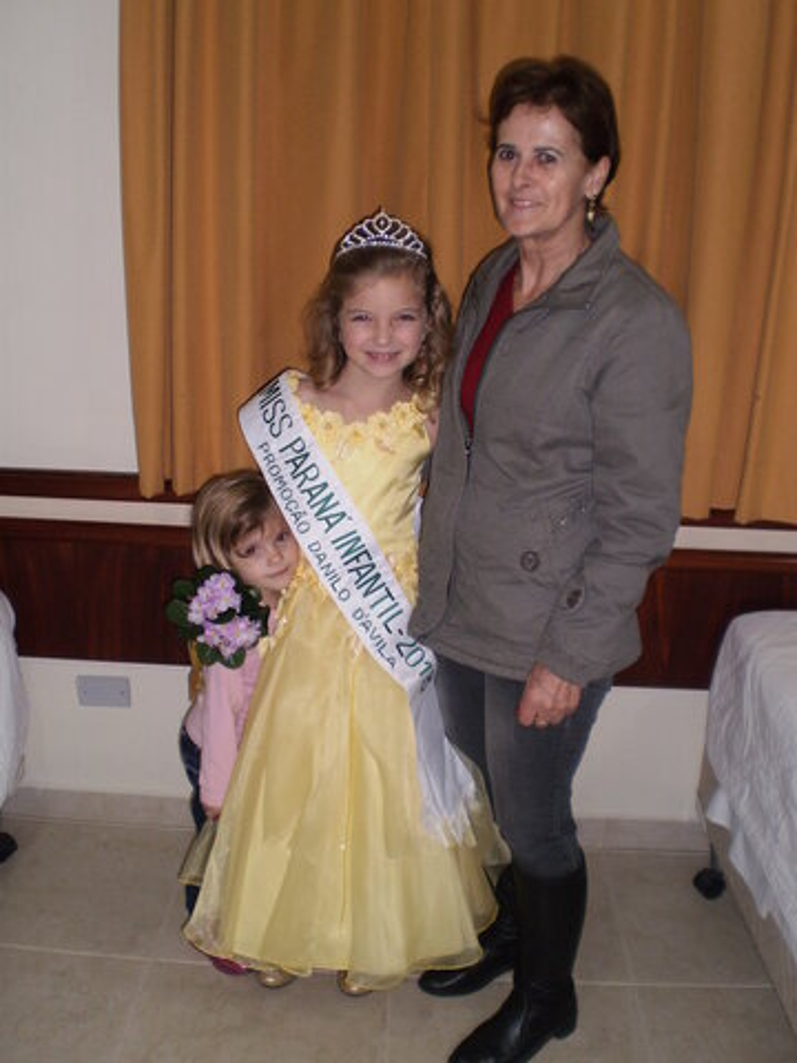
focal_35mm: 36
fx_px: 1105
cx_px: 398
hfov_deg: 39.7
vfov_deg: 51.4
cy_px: 532
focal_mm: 6.3
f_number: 3.1
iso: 125
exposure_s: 1/30
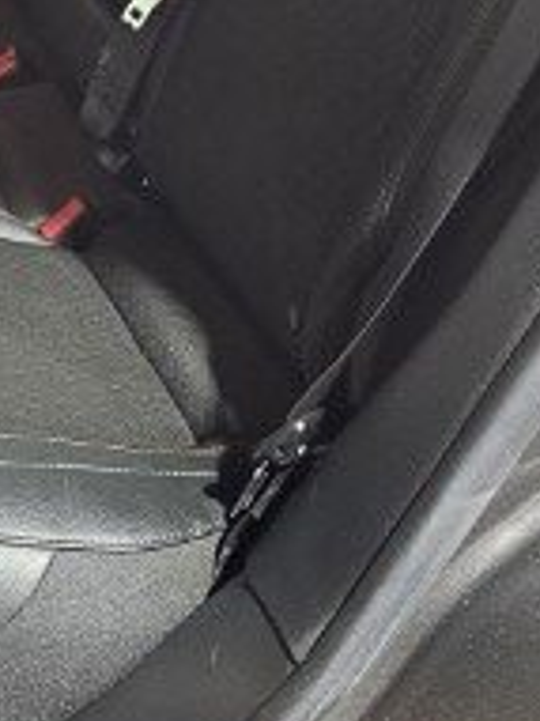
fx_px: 1603
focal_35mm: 77
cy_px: -8
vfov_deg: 24.2
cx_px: -106
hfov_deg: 18.2
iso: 500
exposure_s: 1/25
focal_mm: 6.3
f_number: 1.7
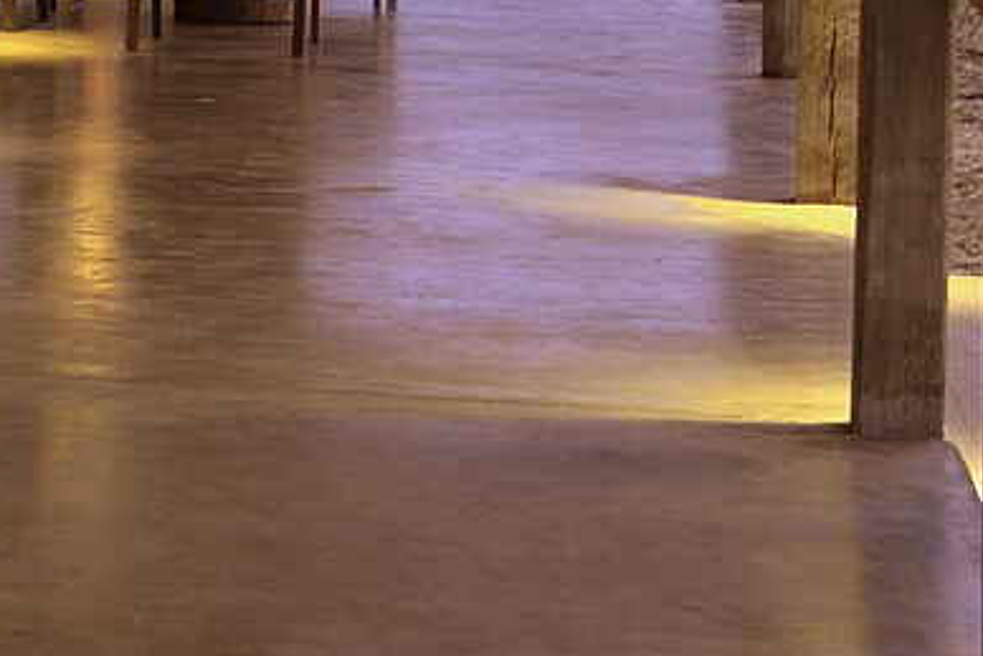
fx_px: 4246
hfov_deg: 11.5
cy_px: -461
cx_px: -1163
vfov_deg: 8.5
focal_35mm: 155
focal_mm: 21
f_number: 3.5
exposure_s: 1
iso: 100
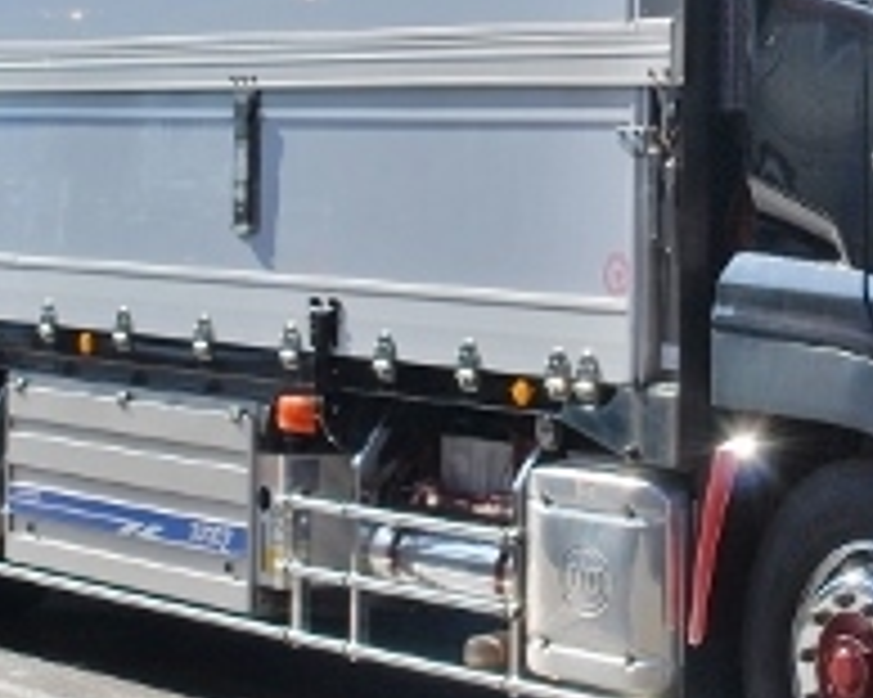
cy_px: 108
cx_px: 788
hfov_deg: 12.8
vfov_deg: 10.3
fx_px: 3848
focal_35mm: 149
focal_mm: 32
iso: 100
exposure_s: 1/160
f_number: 6.3
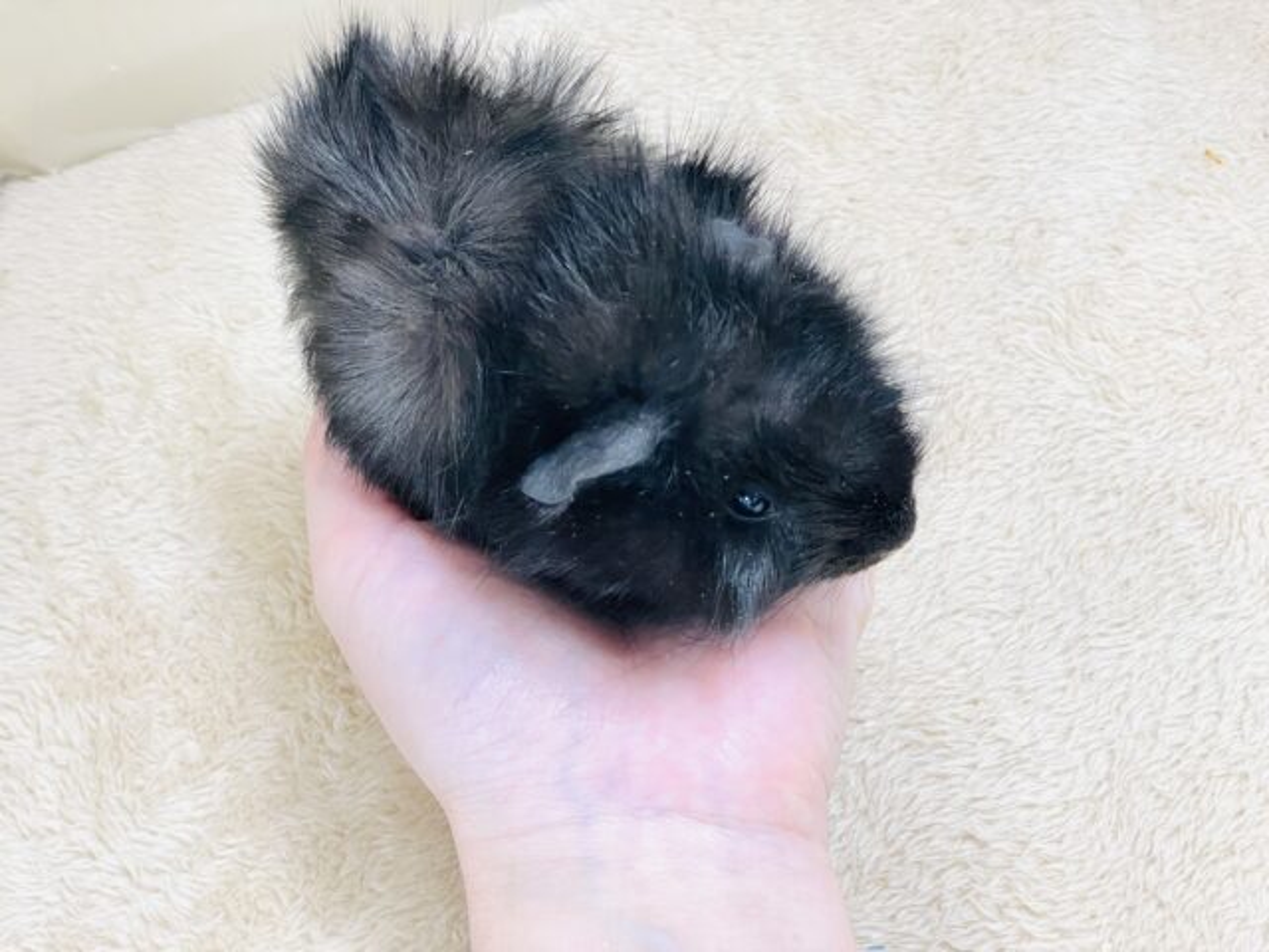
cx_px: 634
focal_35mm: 52
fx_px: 1906
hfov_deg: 36.8
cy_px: 476
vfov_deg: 28.0
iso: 160
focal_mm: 6
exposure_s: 1/99
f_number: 2
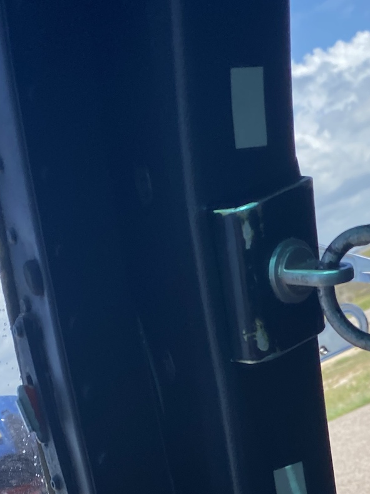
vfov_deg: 27.8
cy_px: 486
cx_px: 392
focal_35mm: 66
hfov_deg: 21.3
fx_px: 941
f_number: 1.8
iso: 32
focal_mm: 4.25
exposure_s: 1/1585
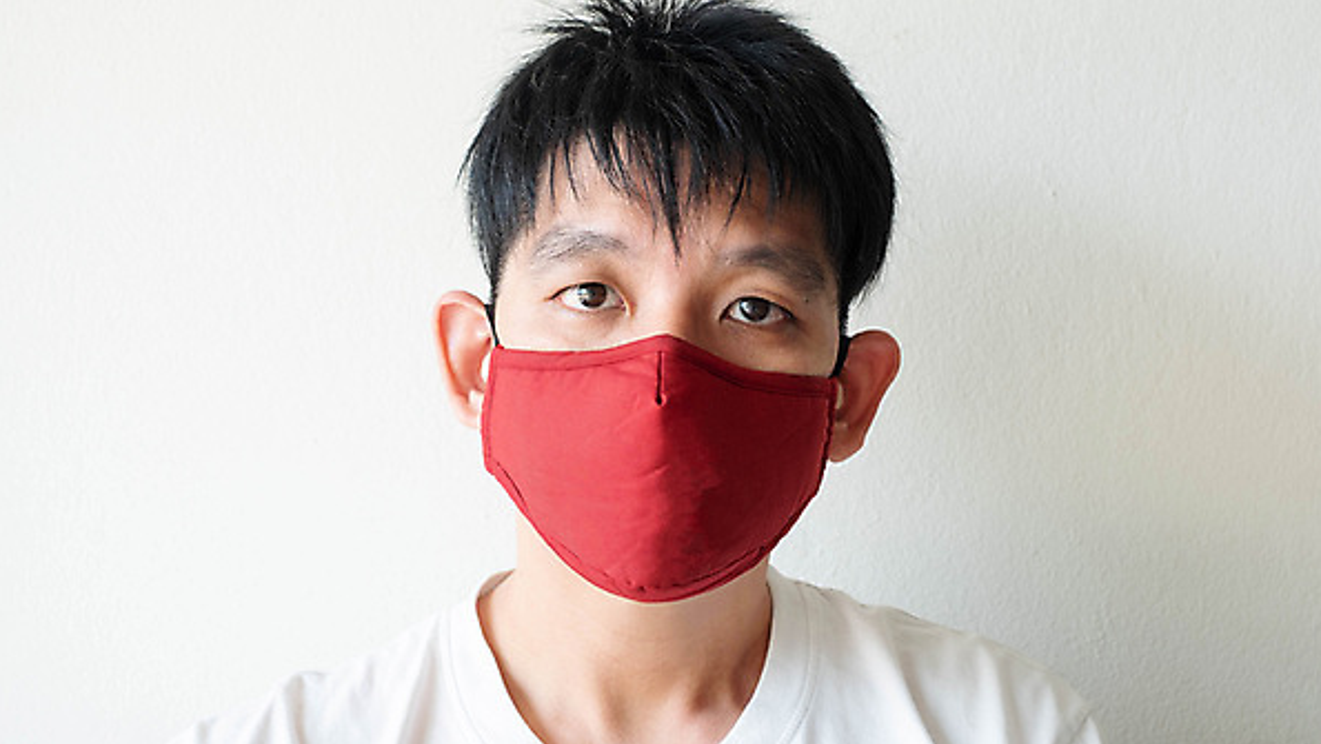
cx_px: 664
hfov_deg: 37.2
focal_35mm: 56
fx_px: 1962
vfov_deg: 21.5
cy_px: 373
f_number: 5.6
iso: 200
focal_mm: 35
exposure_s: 1/15
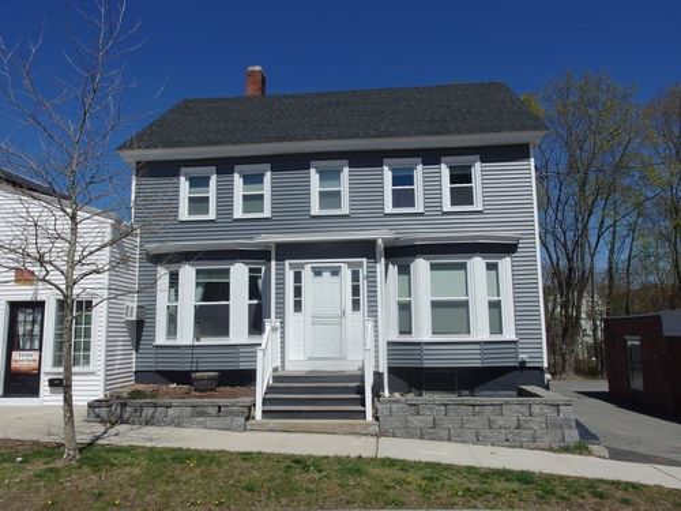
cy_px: 256
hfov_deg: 63.4
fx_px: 551
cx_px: 340
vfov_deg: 49.7
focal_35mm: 28
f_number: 4
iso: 100
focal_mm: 6
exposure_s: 1/1600
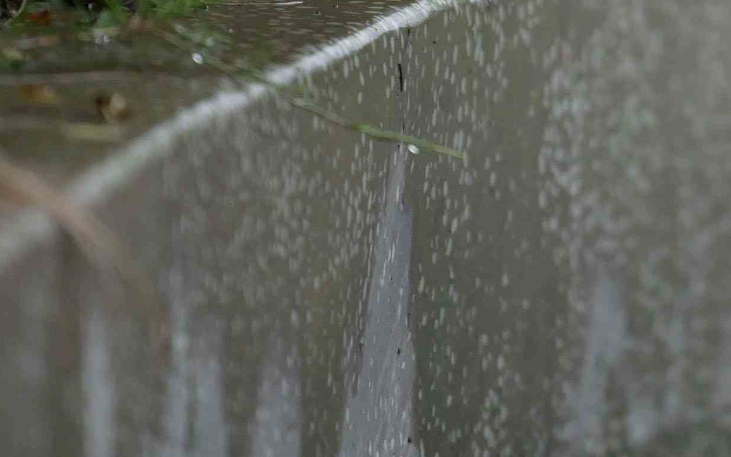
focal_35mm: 763
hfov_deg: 2.8
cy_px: -295
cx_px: 844
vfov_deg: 1.7
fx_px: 15200
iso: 1250
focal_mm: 200
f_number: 2.8
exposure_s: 1/250
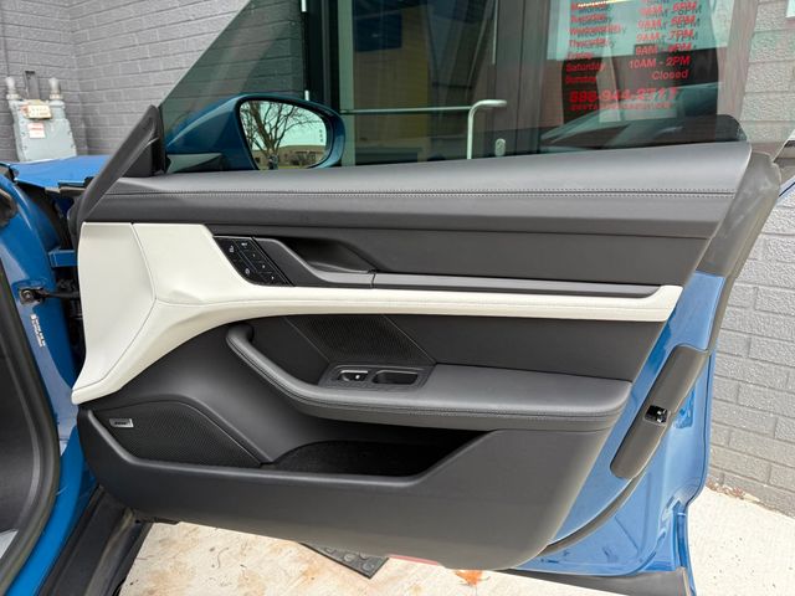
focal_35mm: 24
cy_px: 298
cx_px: 398
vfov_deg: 56.8
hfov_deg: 71.6
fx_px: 551
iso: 100
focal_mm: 6.76
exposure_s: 1/243
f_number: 1.78
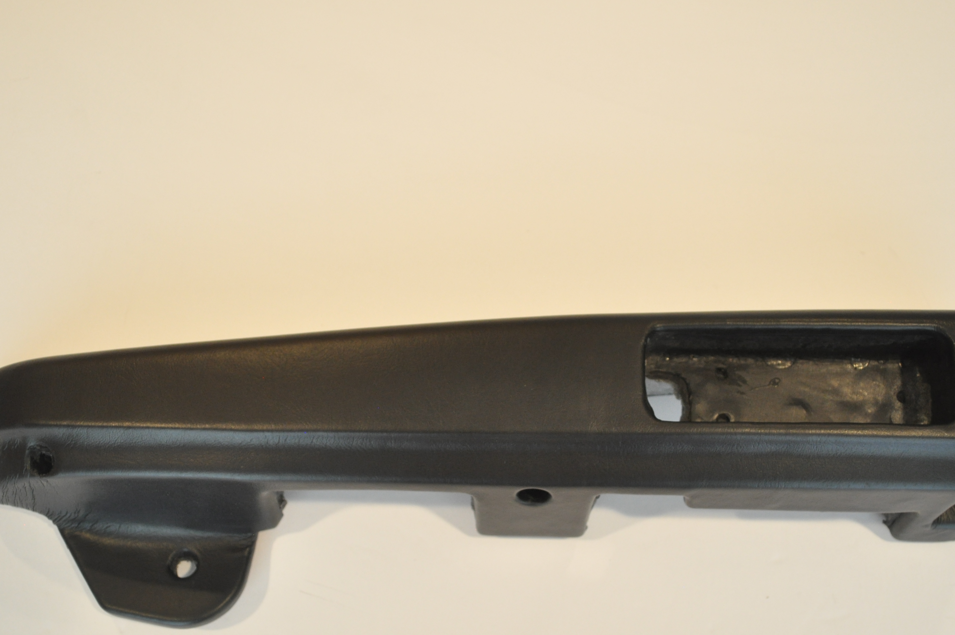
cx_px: 521
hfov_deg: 49.5
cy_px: 398
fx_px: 1033
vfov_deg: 34.0
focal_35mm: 39
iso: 800
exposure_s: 1/30
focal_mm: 20
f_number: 3.8
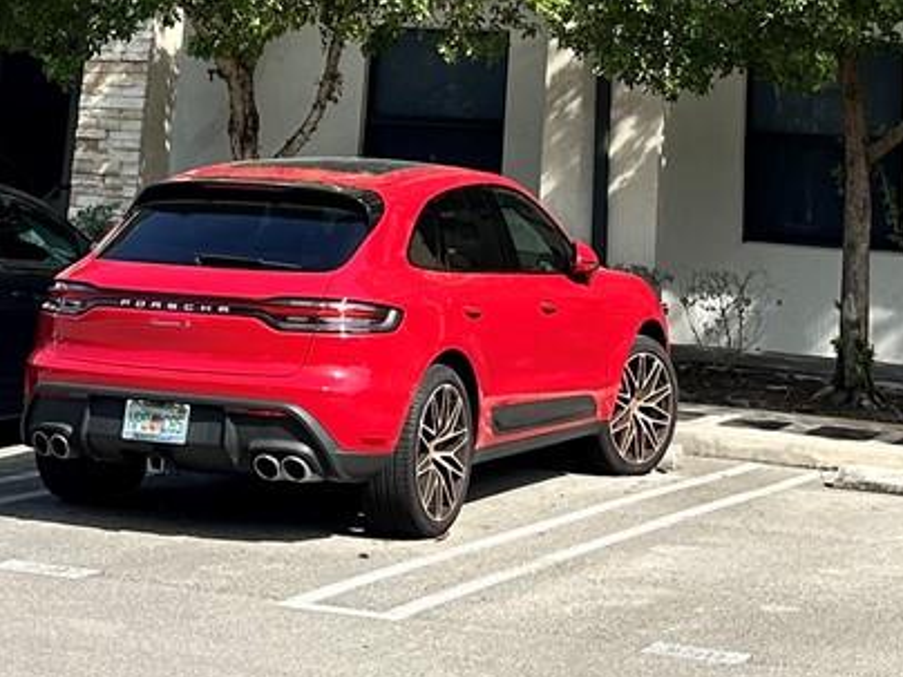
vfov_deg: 14.3
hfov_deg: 20.6
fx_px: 2478
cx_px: 534
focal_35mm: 95
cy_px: -400
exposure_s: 1/2732
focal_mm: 6.86
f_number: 1.78
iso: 80
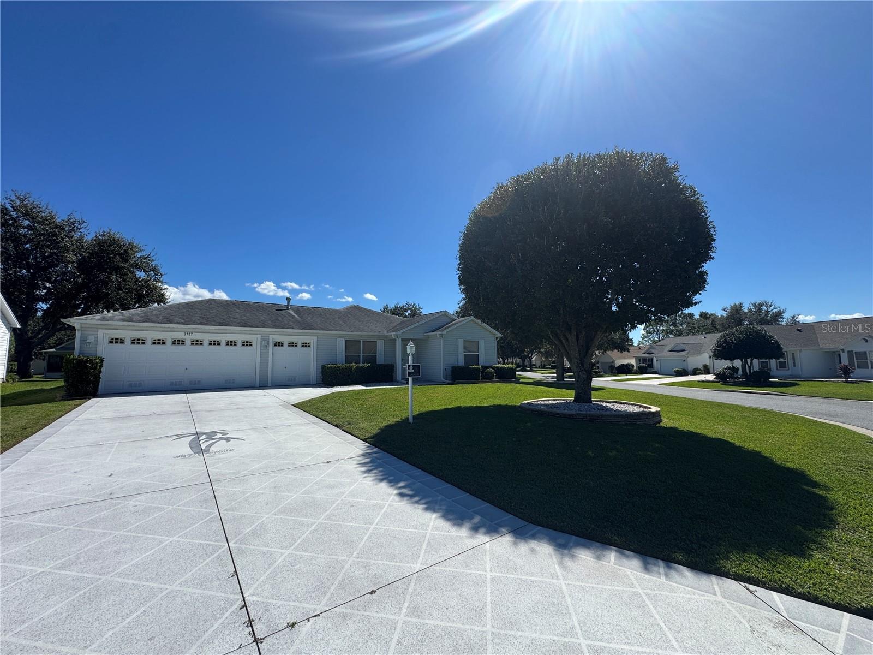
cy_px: 328
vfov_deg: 85.7
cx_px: 436
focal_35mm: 14
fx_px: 353
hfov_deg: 102.1
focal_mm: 2.22
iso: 50
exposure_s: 1/2342
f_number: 2.2
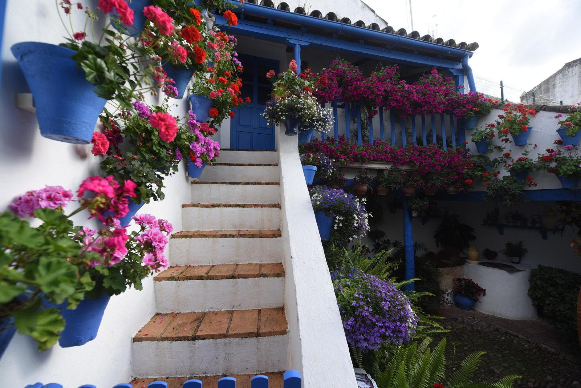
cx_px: 290
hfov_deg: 104.2
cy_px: 194
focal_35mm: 14
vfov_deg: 81.3
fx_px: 226
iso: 100
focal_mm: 14
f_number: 4
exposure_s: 1/320
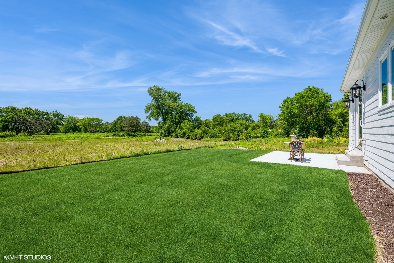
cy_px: 132
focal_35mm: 14
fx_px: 153
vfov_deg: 81.2
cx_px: 197
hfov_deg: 104.3
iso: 200
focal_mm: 14
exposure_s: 1/160
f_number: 8
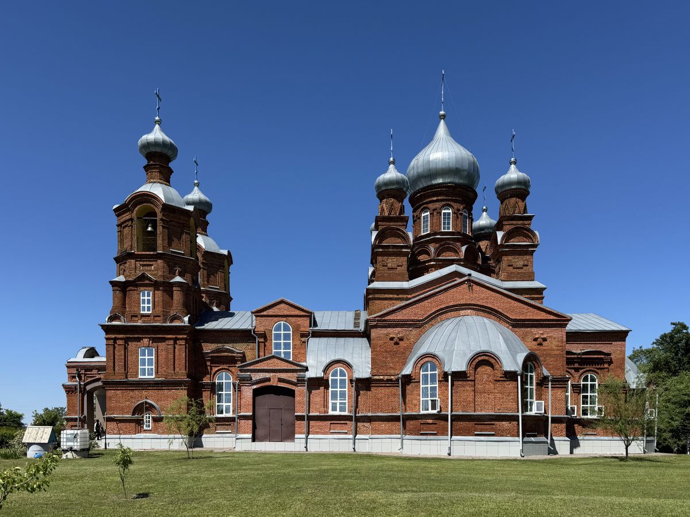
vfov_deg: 56.8
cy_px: 258
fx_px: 478
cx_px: 345
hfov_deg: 71.6
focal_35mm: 24
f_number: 1.78
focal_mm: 6.76
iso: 80
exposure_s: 1/4608
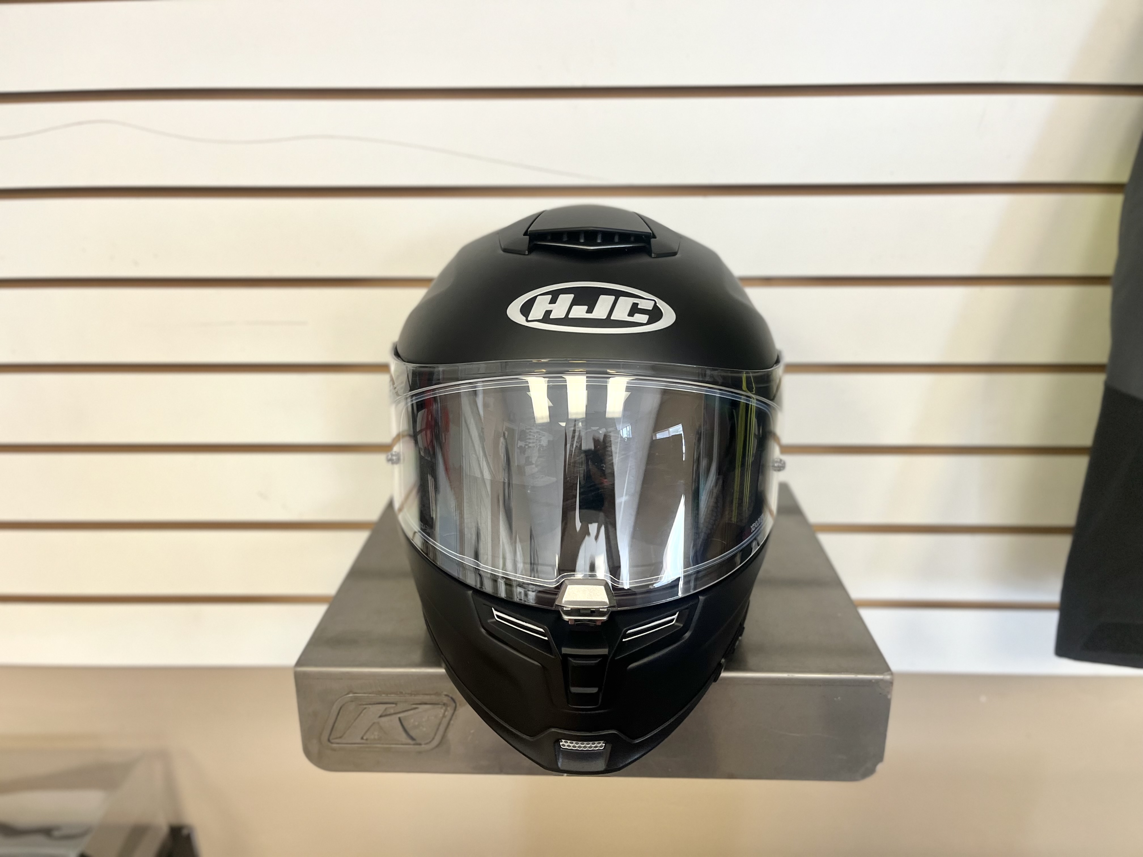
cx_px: 572
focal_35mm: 26
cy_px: 428
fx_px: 859
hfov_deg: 67.3
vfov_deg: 53.1
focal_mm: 5.1
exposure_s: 1/120
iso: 125
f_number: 1.6
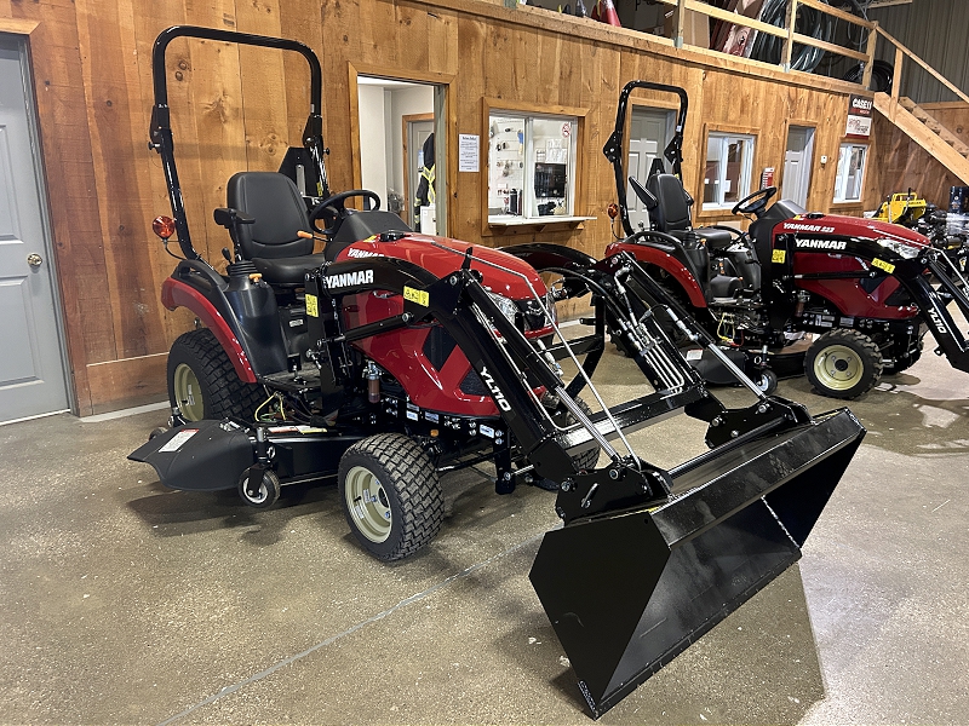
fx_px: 728
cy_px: 363
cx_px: 484
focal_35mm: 26
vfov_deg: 53.1
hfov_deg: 67.3
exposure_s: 1/60
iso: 400
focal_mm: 5.7
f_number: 1.5
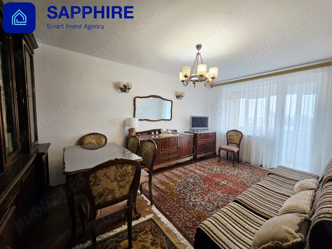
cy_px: 124
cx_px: 166
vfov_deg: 89.9
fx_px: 125
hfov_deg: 106.2
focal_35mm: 13
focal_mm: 2.2
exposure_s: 1/50.3
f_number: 2.2
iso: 80
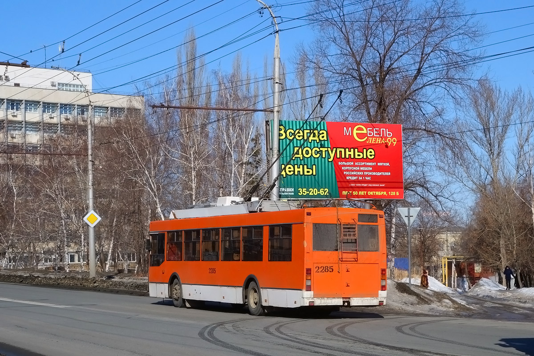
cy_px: 178
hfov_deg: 33.9
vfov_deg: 23.0
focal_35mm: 59
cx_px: 267
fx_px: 875
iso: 125
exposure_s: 1/500
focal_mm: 21.77
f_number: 8
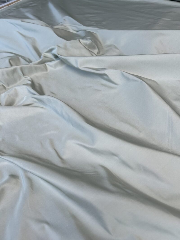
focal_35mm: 26
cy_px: 120
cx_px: 90
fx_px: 180
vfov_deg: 67.3
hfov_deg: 53.1
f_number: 1.5
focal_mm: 5.7
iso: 50
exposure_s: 1/1089
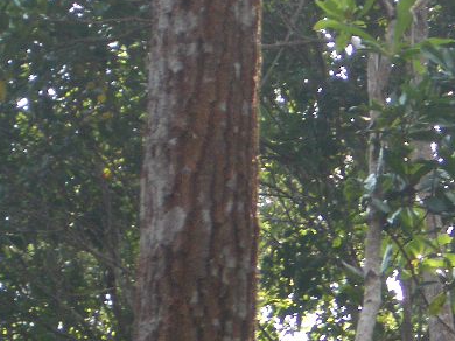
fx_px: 3626
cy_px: 230
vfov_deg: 5.4
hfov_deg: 7.2
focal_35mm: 276
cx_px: 327
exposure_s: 1/125
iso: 100
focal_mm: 17.4
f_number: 4.8
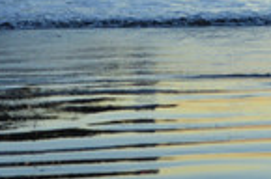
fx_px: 1397
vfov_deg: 7.2
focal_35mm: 186
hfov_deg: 11.0
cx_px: 230
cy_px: -134
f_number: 5.6
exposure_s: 1/125
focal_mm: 28
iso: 320
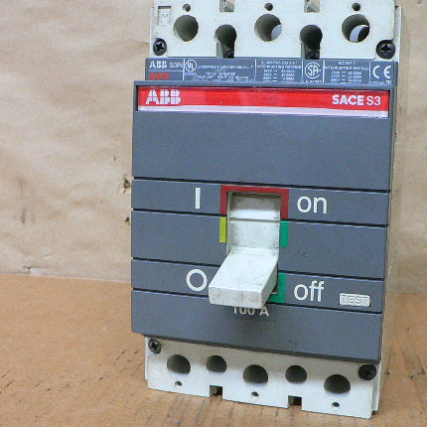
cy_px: 210
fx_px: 642
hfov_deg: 36.6
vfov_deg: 36.8
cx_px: 262
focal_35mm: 46
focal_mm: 4.6
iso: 200
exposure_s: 1/15
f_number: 2.8
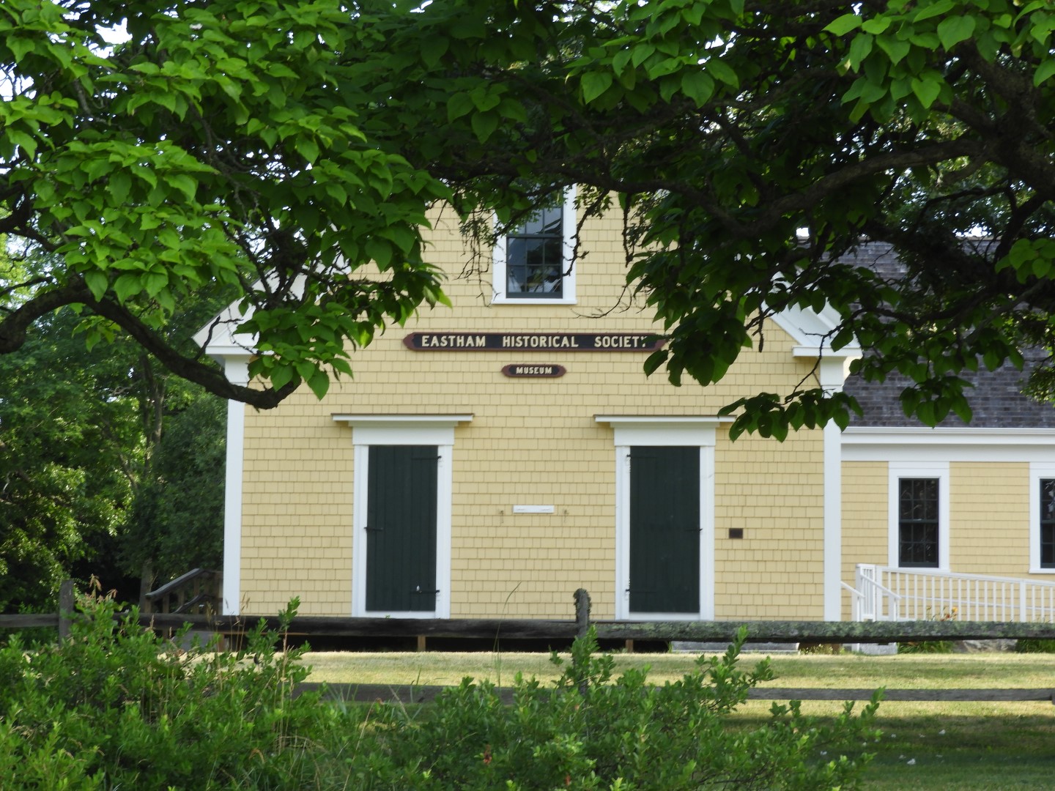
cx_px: 528
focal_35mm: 135
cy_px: 396
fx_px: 4114
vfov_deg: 11.0
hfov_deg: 14.6
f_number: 5
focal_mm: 24.2
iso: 100
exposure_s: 1/80
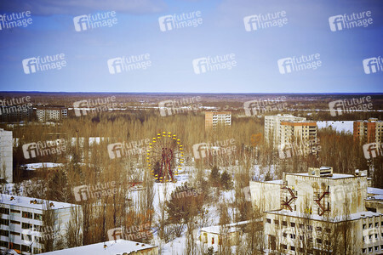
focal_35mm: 75
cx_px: 192
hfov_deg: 27.0
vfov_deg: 18.2
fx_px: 798
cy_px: 128
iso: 200
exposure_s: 1/200
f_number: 14
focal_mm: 50
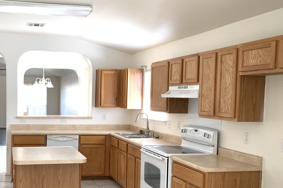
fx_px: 338
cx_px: 71
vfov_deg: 31.0
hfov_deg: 44.0
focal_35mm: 43
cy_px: 123
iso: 125
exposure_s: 1/60
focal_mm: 4.25
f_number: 1.8
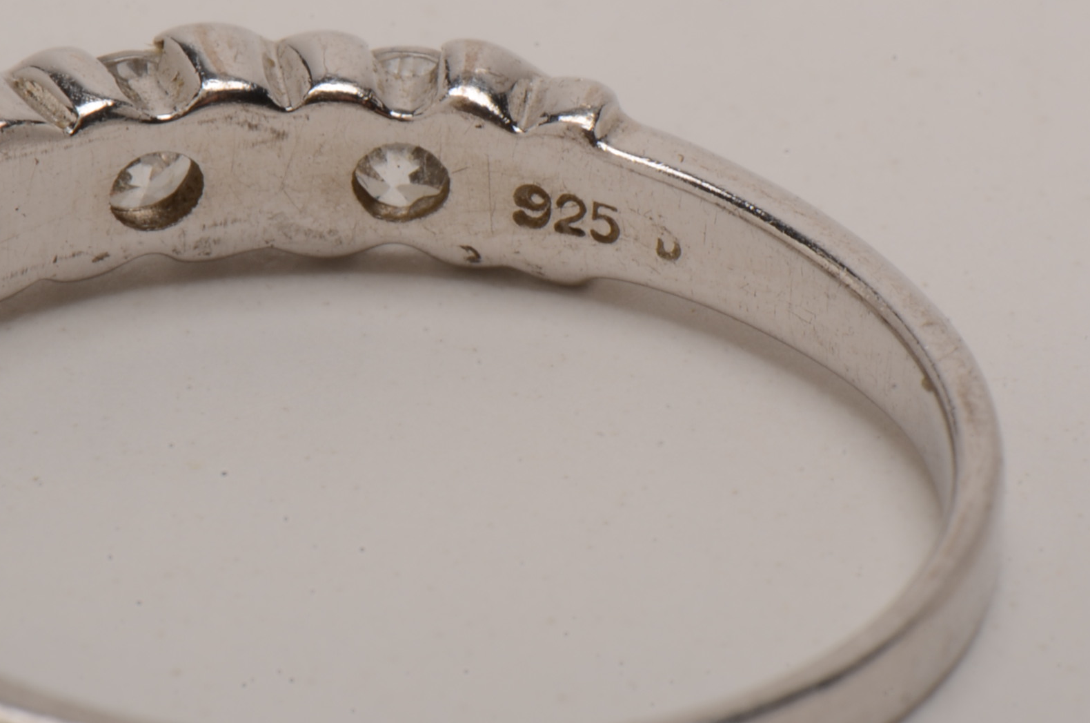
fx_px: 6007
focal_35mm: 199
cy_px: 209
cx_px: 542
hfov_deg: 10.4
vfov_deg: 6.9
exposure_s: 1/160
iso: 100
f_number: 32
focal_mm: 85
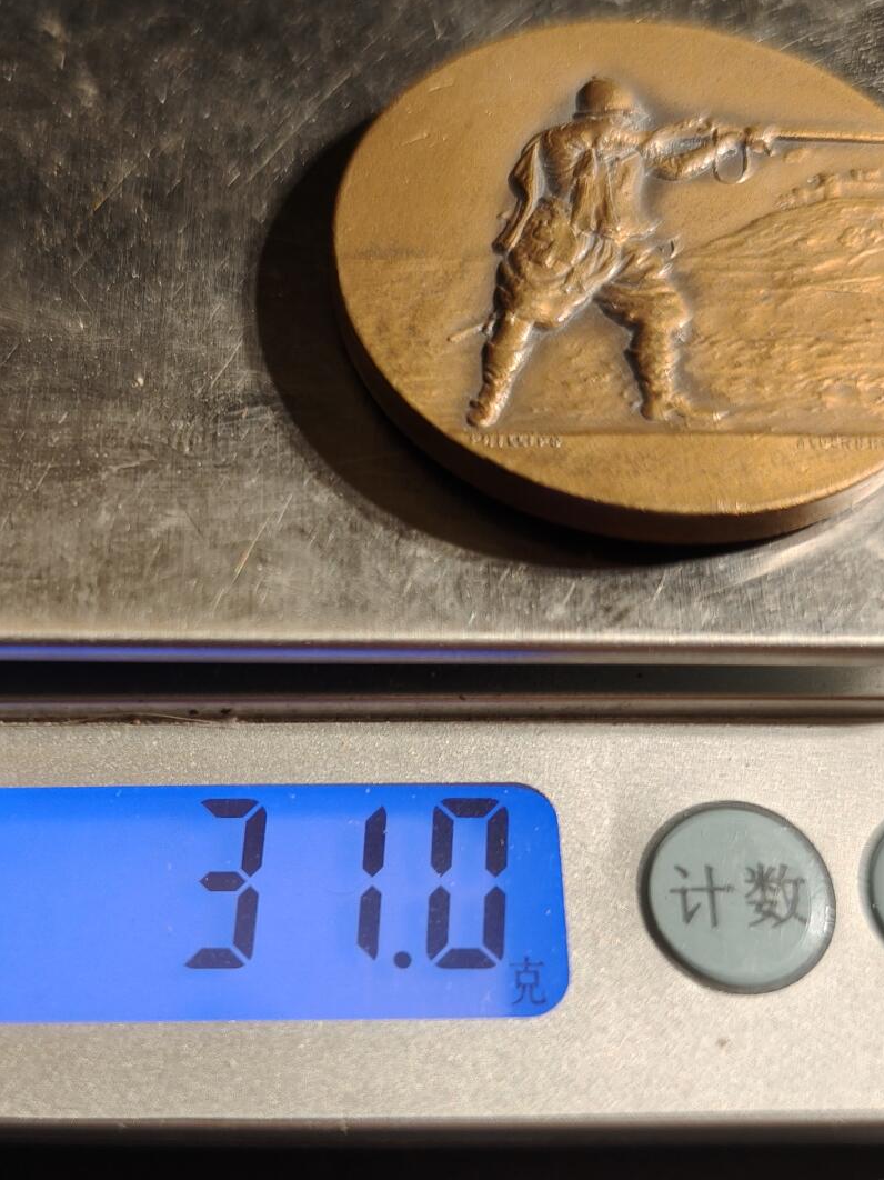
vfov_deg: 47.5
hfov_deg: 36.4
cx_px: 287
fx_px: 1328
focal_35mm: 39
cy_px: 722
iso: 200
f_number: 1.6
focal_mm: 6.06
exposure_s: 1/100
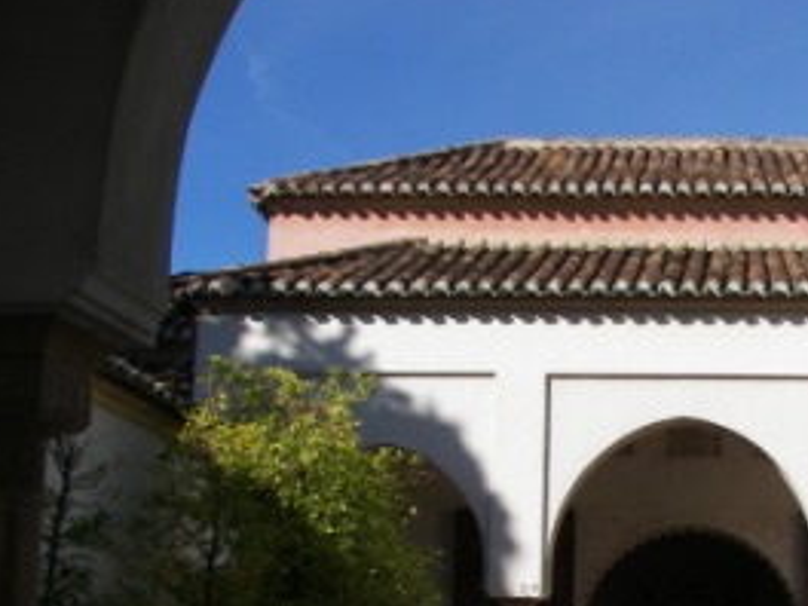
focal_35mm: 61
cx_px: 661
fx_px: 1424
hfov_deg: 30.8
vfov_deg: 23.8
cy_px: 447
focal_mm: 6
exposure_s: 1/800
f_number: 4
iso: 50
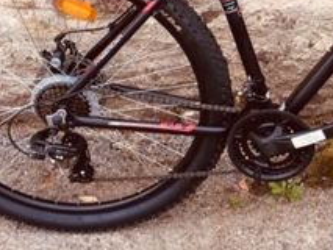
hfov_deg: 21.8
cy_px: 39
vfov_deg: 16.8
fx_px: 837
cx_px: 322
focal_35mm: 87
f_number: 2.2
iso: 32
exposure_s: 1/146
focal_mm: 4.15
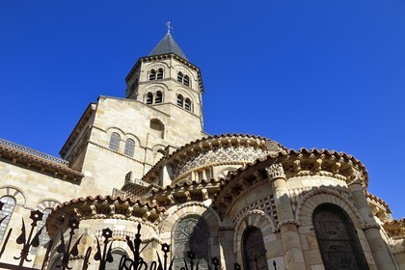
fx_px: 349
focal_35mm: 31
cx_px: 202
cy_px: 135
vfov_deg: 42.3
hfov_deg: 60.3
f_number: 11
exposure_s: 1/250
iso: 200
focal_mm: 31
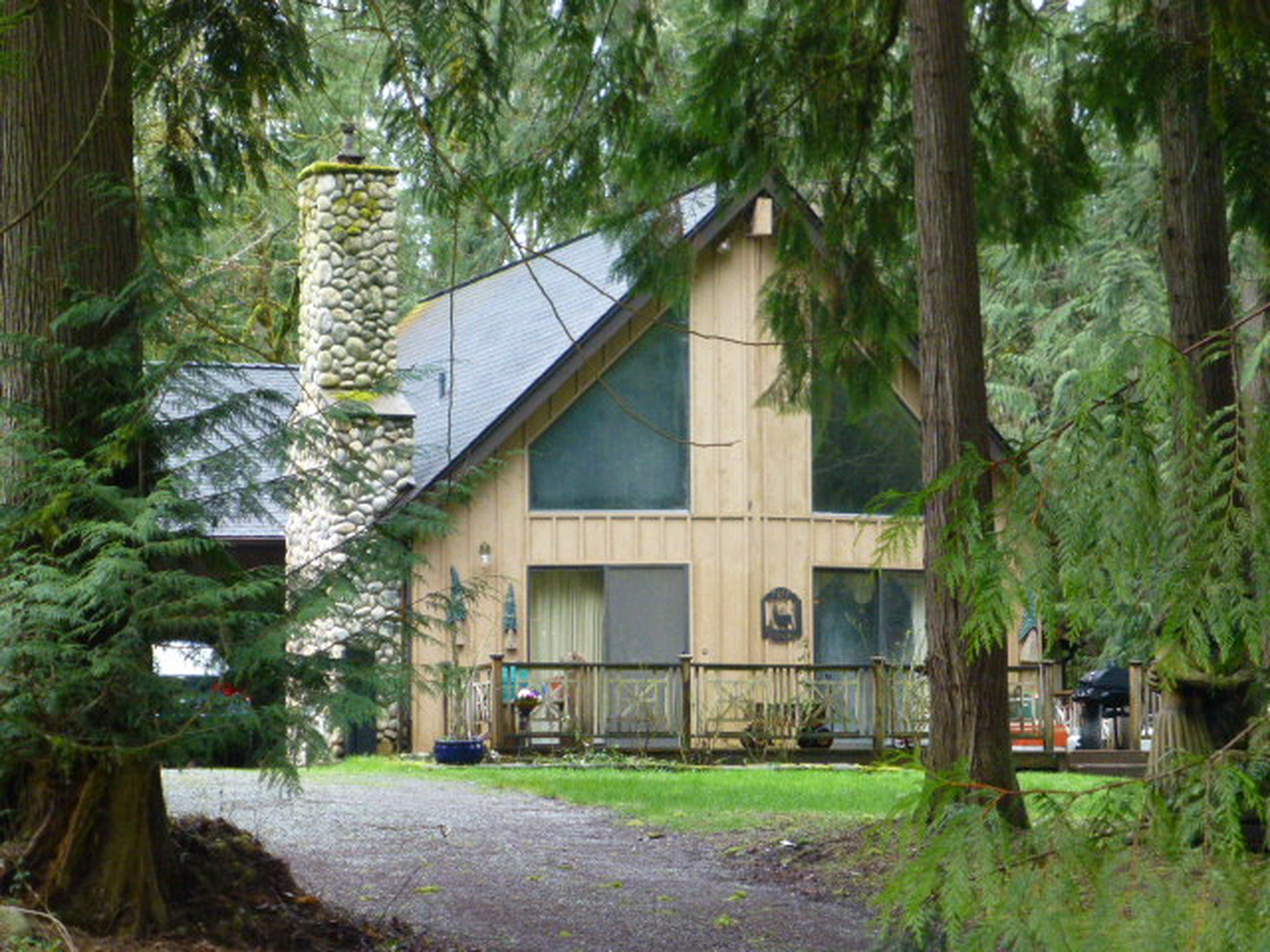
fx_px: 5026
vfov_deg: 10.8
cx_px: 635
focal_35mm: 137
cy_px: 476
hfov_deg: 14.4
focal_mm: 24.4
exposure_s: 1/100
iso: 800
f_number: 5.4
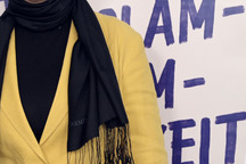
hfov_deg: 20.9
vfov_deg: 14.2
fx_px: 656
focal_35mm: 96
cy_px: 34
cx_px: 31
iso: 4000
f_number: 4
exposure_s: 1/2000
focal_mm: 46
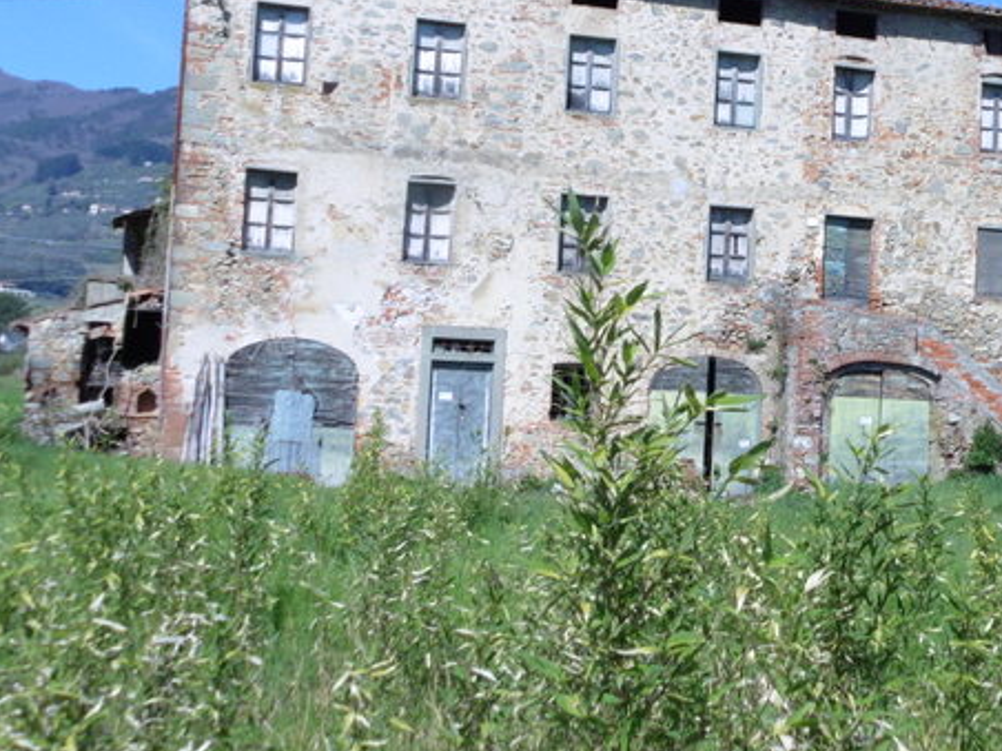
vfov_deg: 23.6
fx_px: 1795
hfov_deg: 30.2
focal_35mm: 62
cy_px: 266
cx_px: 847
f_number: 3.5
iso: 100
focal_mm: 6.4
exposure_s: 1/1500
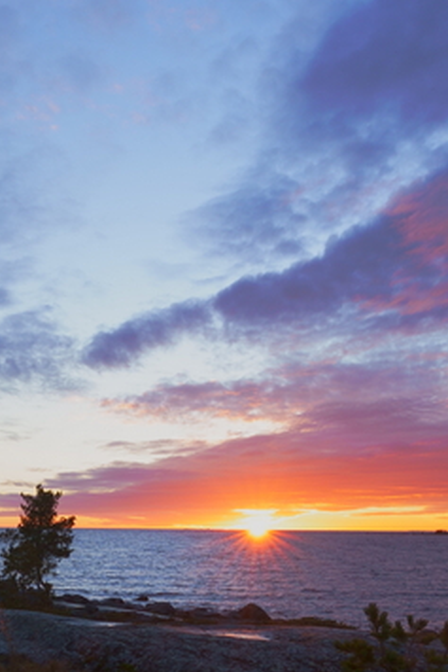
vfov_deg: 37.1
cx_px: 23
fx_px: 878
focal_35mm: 47
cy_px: 685
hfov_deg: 27.3
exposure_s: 1/25
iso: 200
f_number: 11
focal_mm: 17.4
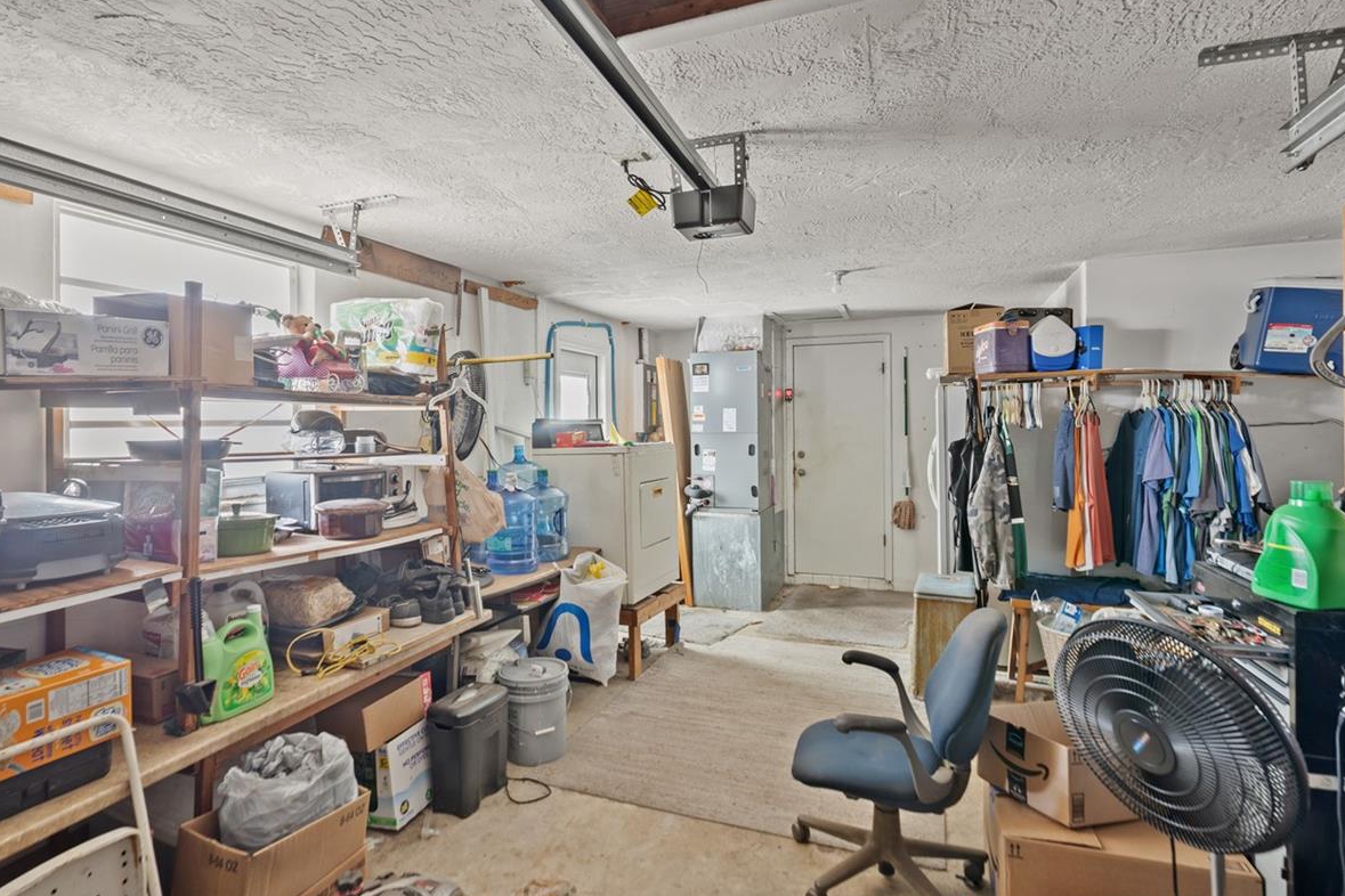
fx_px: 710
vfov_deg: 64.5
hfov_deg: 86.9
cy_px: 438
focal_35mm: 19
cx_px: 647
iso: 160
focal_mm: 14
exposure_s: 3
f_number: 7.1
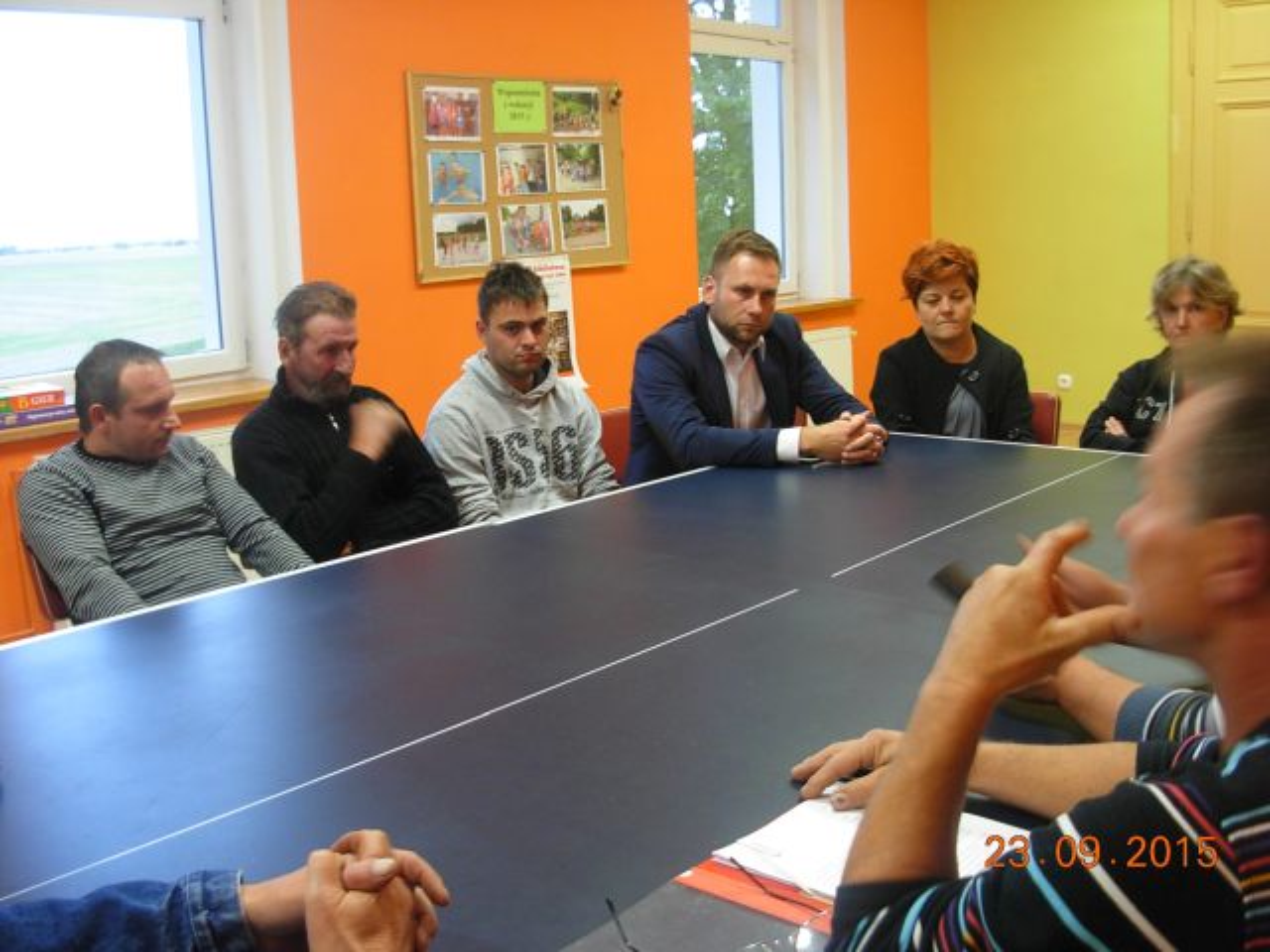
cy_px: 476
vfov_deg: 37.7
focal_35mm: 38
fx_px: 1394
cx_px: 635
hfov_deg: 49.0
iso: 200
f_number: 2.9
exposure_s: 1/12.6
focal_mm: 6.3
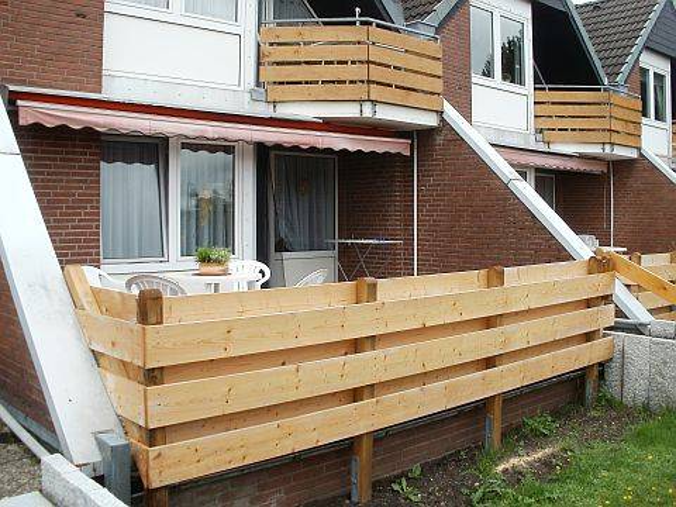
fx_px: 703
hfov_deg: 51.4
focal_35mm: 36
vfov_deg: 39.7
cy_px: 254
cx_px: 338
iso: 100
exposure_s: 1/160
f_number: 5.6
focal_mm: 6.3
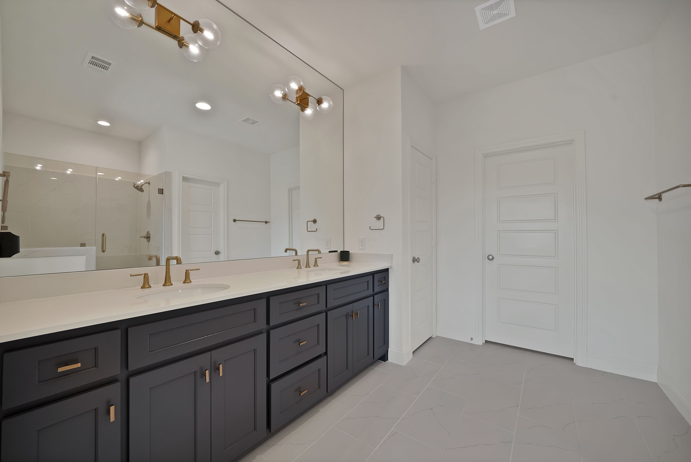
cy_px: 231
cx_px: 346
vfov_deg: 85.5
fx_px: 250
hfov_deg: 108.3
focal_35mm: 13
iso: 640
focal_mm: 13
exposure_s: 1/8
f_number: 9
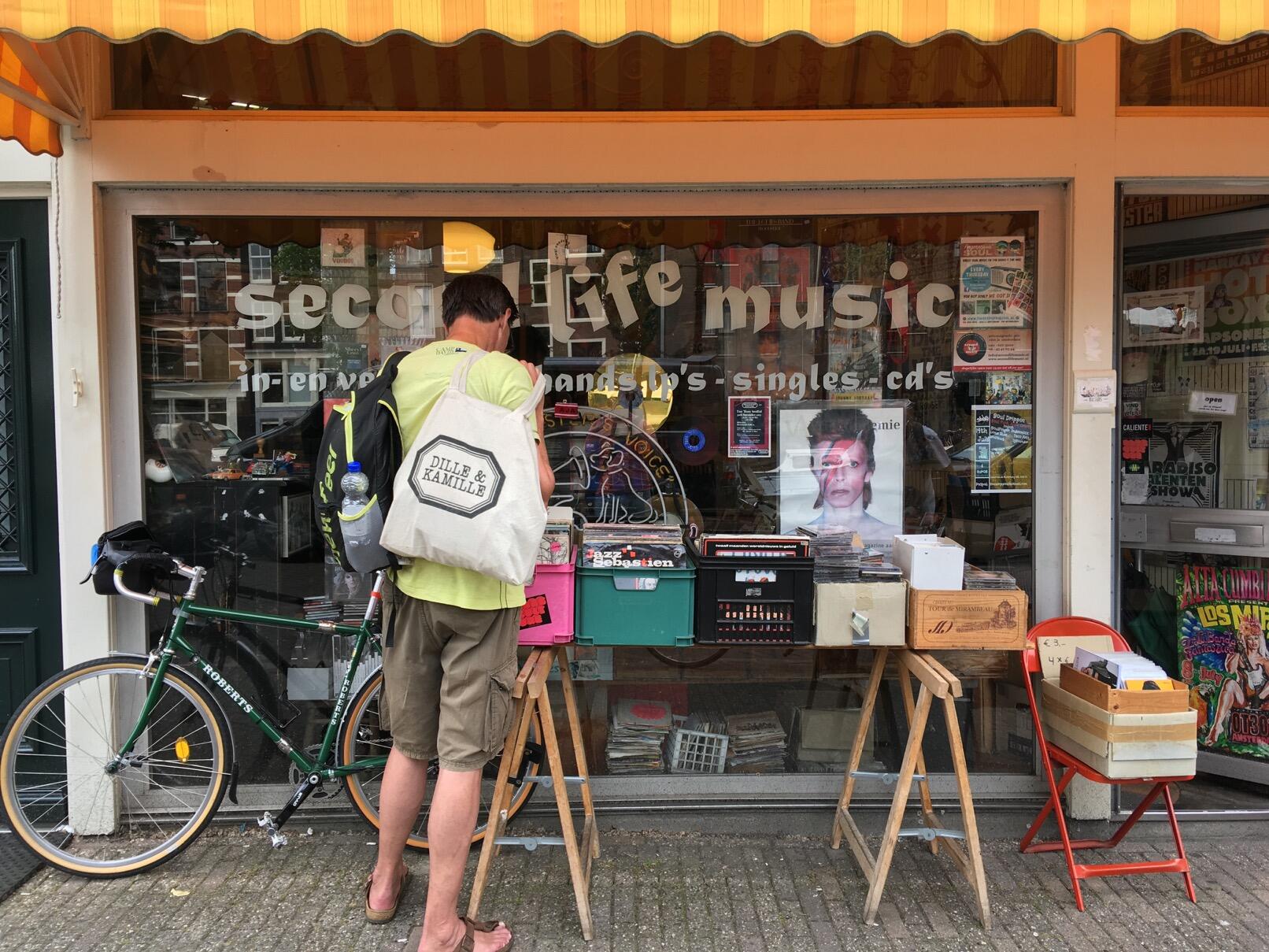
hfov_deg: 61.7
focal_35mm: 29
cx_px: 634
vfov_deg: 48.2
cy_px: 476
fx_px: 1063
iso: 25
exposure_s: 1/111
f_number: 2.2
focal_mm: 4.15
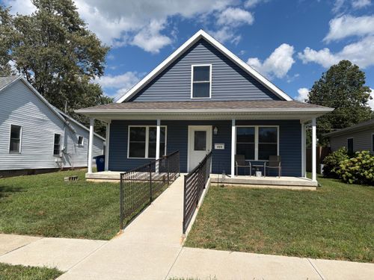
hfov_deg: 67.3
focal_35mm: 26
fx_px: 281
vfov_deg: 53.1
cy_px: 140
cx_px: 187
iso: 50
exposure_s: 1/4950
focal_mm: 5.96
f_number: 1.6
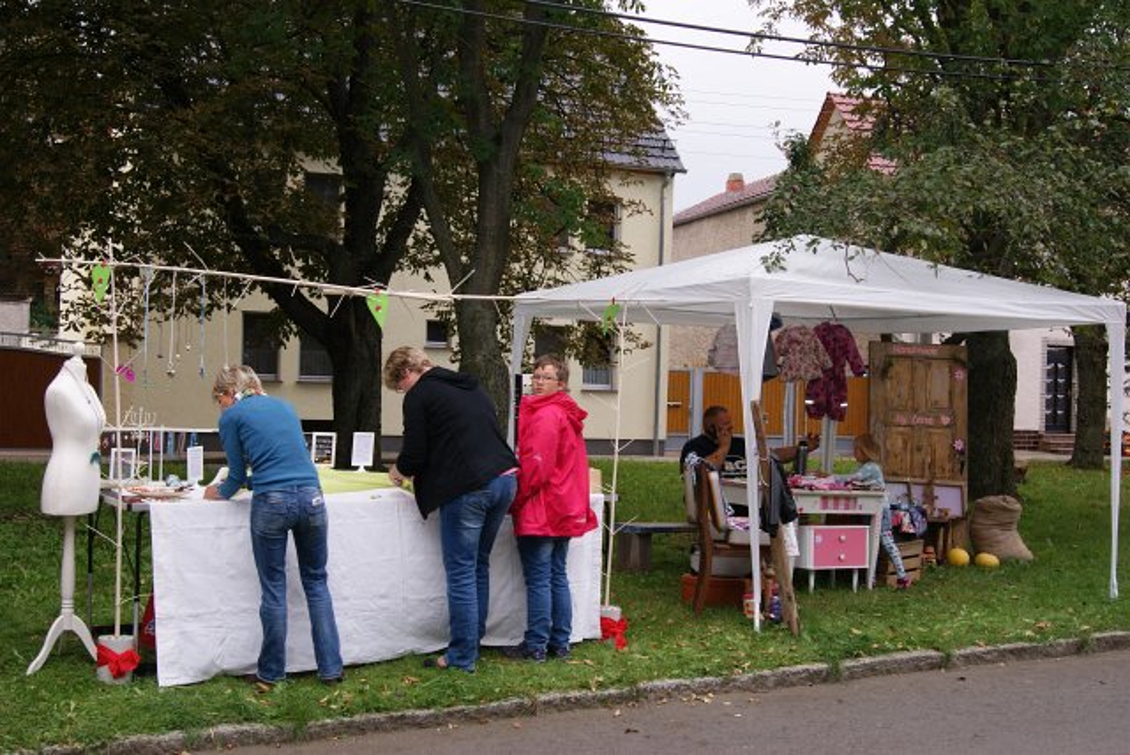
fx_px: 1319
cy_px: 378
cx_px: 565
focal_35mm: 42
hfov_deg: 46.4
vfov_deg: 32.0
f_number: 7.1
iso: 100
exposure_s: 1/160
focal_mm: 28
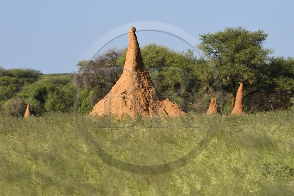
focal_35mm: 200
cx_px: 147
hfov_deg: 10.3
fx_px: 1633
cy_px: 98
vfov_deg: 6.9
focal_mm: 200
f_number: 9
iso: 200
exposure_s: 1/320
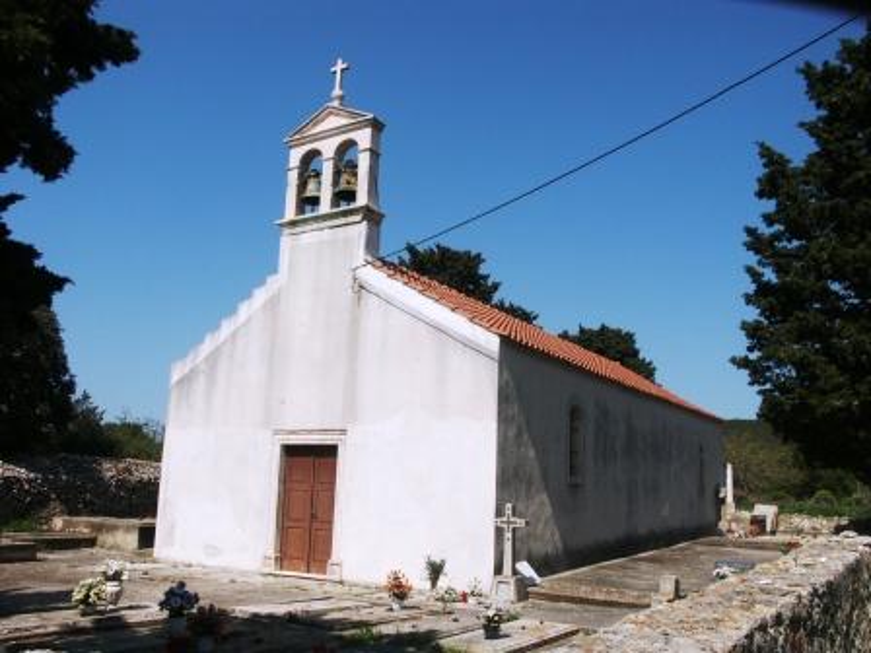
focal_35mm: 30
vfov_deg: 46.8
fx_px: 755
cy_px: 326
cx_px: 436
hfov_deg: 60.0
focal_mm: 7.82
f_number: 8
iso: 100
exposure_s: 1/500
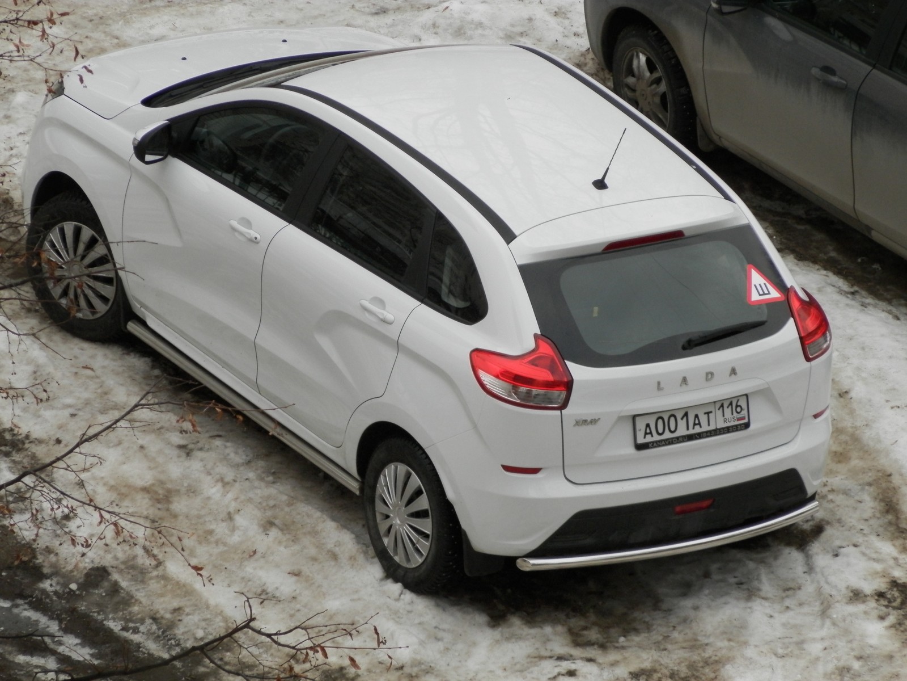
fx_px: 12184
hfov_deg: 4.3
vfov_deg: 3.2
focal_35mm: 465
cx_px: 454
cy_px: 340
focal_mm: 83.2
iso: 200
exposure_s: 1/125
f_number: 5.7
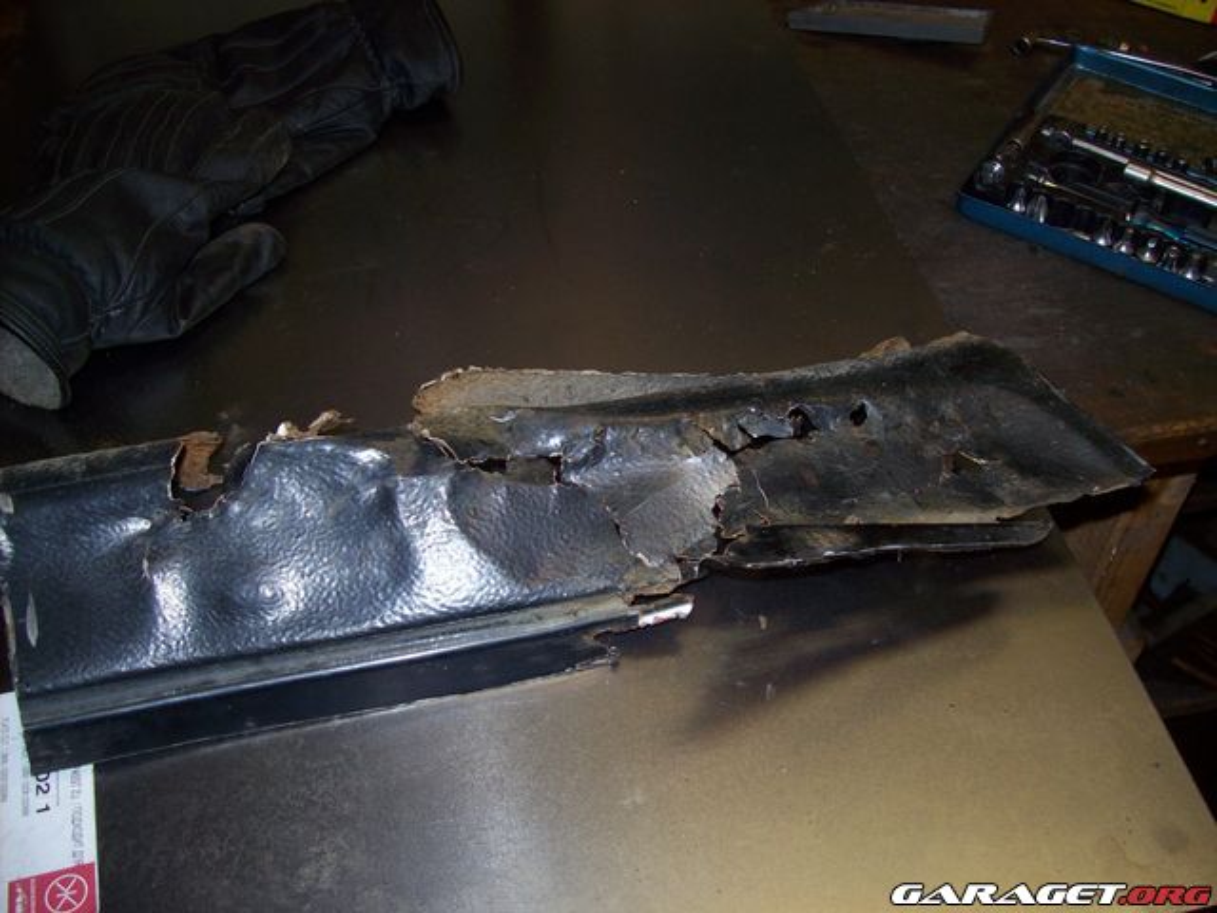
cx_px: 608
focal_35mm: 36
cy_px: 456
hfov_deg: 51.4
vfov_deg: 39.7
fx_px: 1266
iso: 80
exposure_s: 1/64
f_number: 2.7
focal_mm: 6
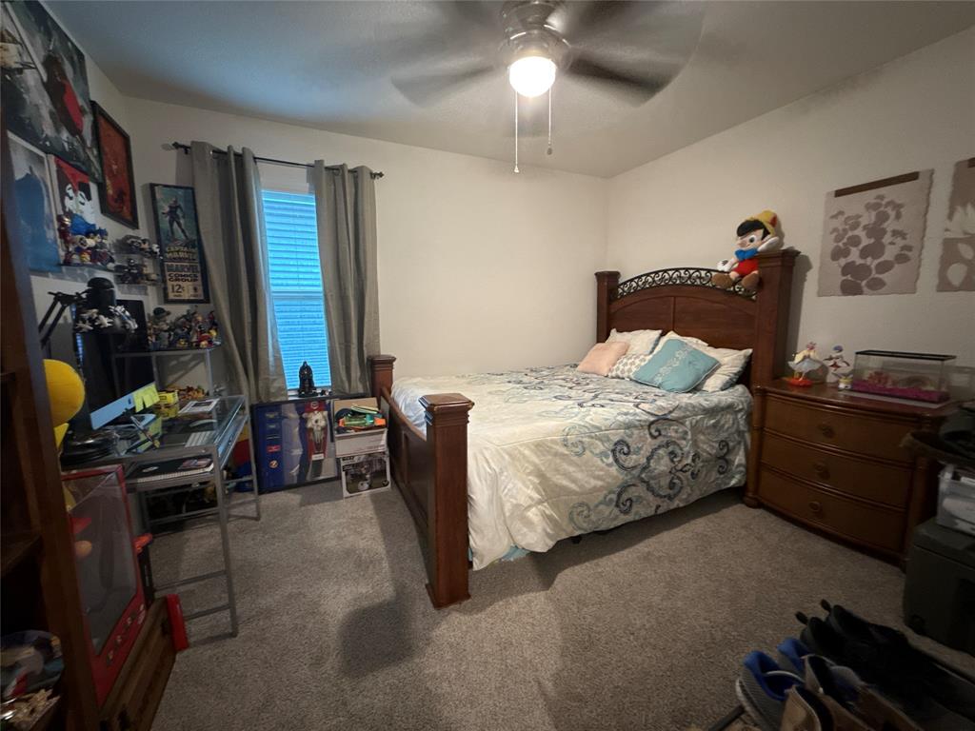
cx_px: 488
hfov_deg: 102.1
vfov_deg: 85.7
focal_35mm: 14
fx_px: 394
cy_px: 366
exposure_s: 1/30
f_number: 2.2
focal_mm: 2.22
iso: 640
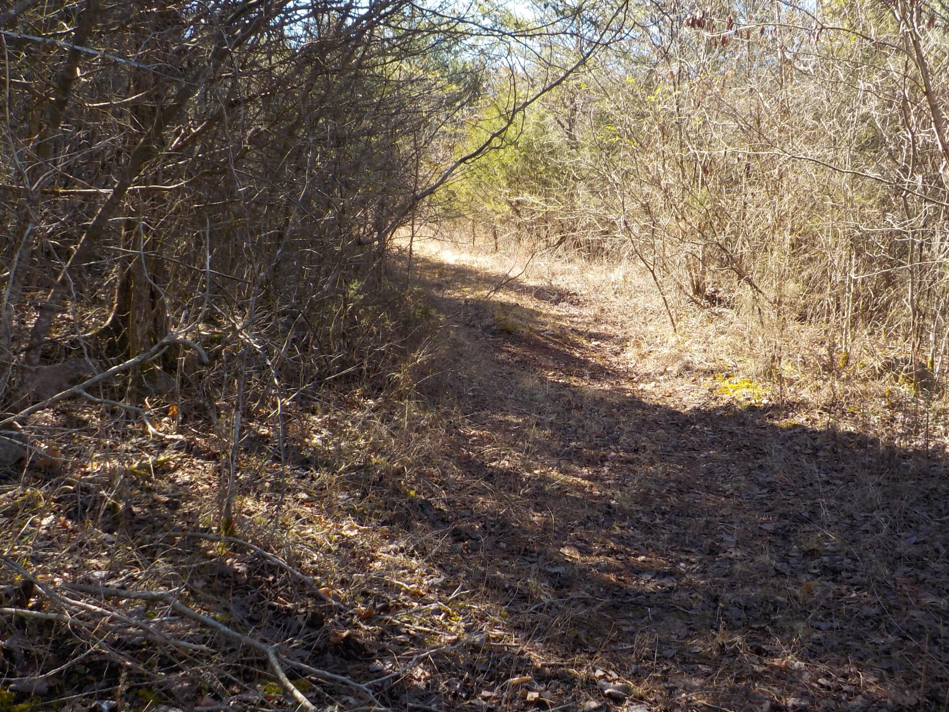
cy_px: 364
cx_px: 570
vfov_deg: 38.7
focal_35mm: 37
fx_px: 1014
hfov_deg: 49.8
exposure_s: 1/200
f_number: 3.3
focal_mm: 4.1
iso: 125
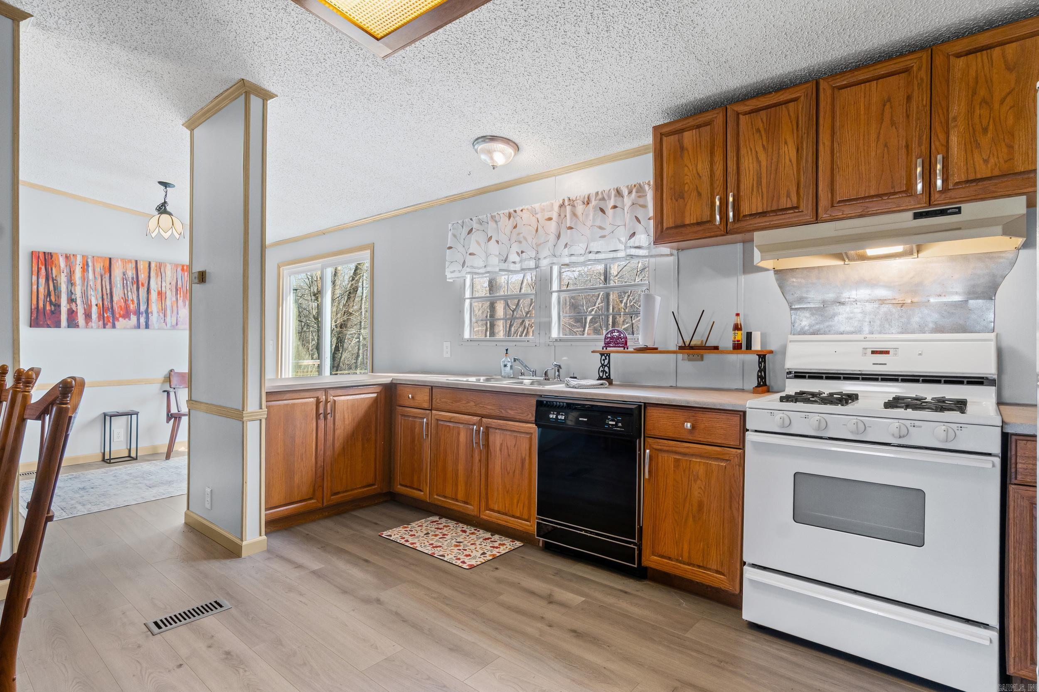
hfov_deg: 90.0
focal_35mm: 18
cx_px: 520
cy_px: 346
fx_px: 519
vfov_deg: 67.4
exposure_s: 1/3
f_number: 9
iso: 250
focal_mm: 12
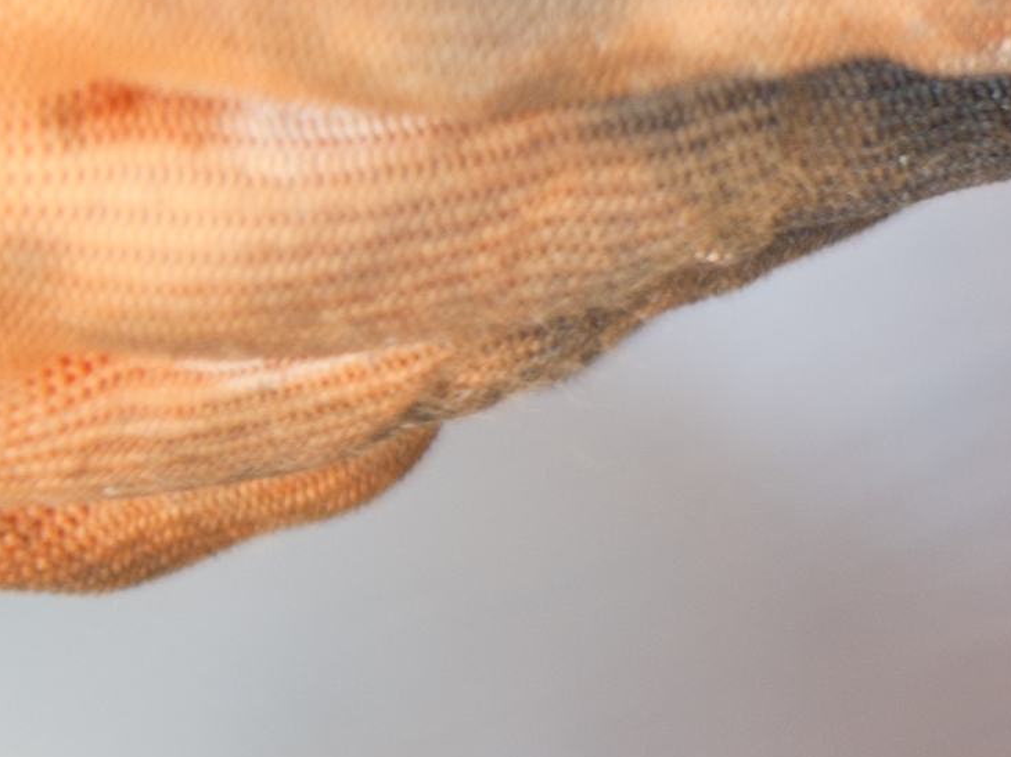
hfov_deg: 5.9
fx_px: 9489
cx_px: 2080
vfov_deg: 4.6
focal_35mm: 325
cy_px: 268
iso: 100
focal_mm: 58
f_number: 2.8
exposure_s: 1/100
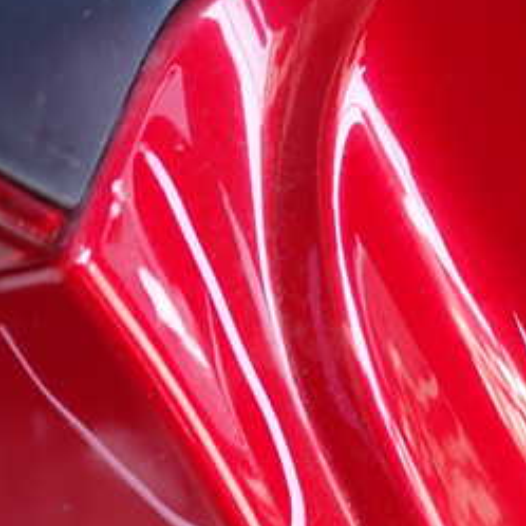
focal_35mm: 64
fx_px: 1100
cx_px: 342
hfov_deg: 26.8
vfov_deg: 26.5
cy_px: 397
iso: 100
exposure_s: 1/60
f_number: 2.3
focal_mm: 5.4
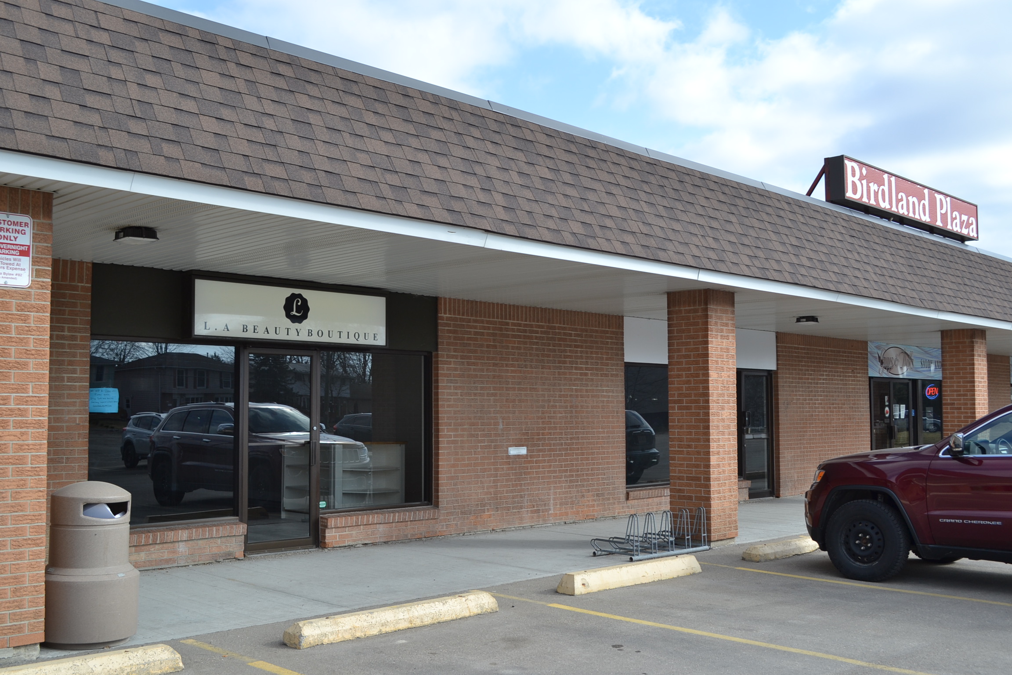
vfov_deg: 36.9
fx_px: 1012
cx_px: 506
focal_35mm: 36
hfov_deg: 53.1
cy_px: 338
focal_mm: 24
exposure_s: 1/200
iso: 100
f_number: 7.1
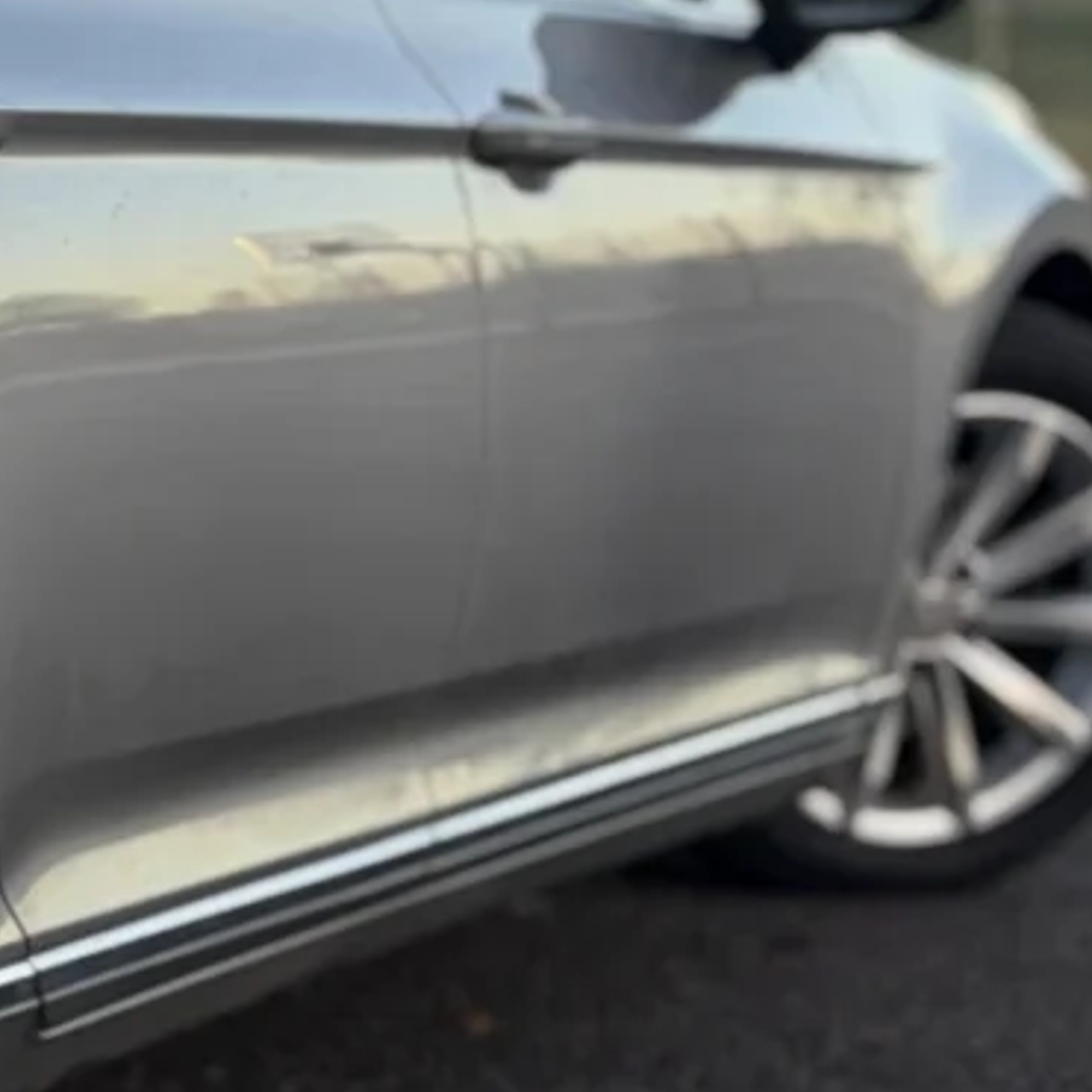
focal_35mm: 119
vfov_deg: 14.6
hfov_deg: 12.4
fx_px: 4247
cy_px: 365
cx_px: -1292
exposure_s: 1/462
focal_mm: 5.96
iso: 50
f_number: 1.6
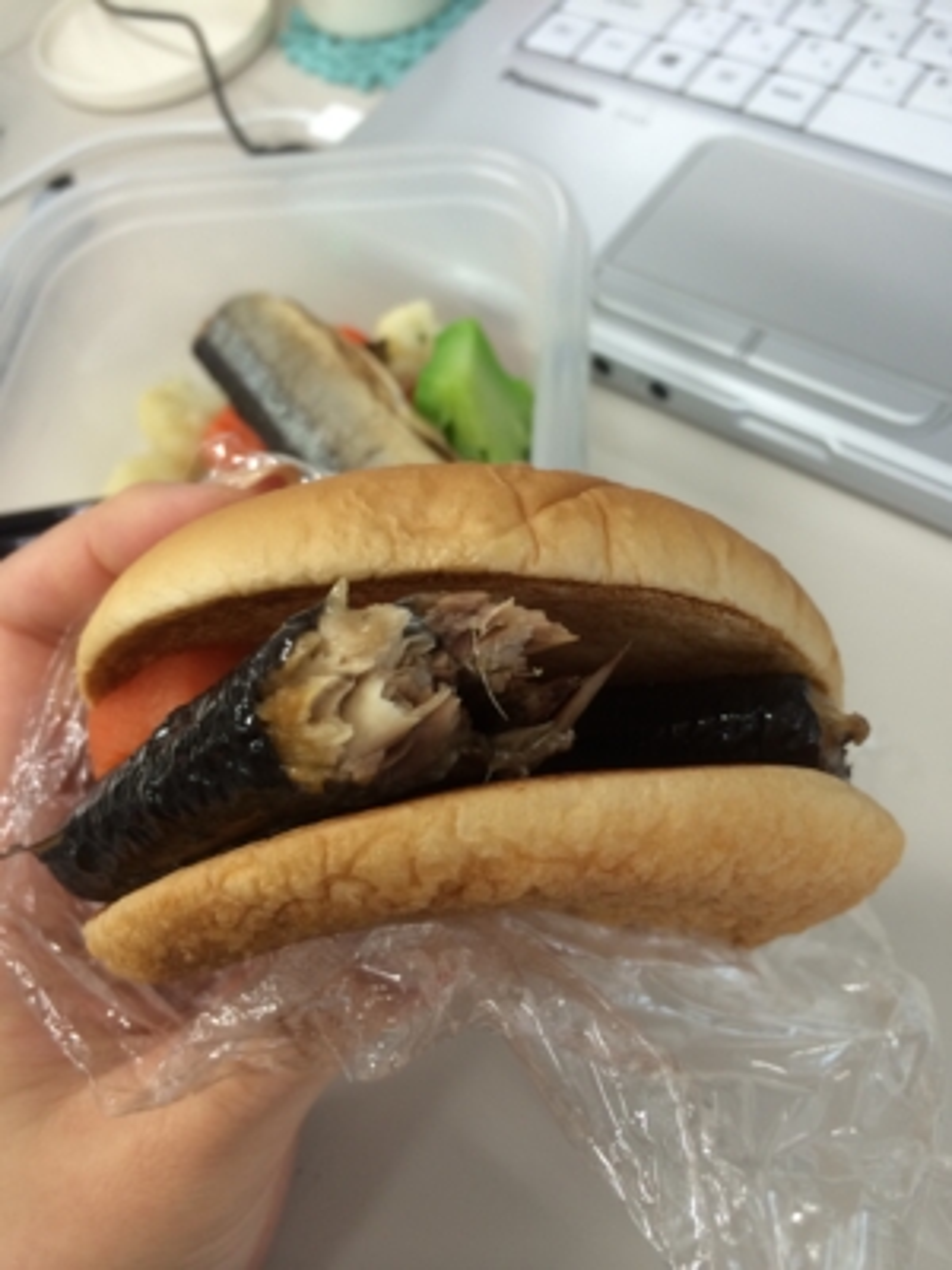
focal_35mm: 30
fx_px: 1100
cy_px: 635
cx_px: 476
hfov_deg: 46.8
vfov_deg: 60.0
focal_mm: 4.12
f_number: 2.2
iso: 100
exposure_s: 1/33
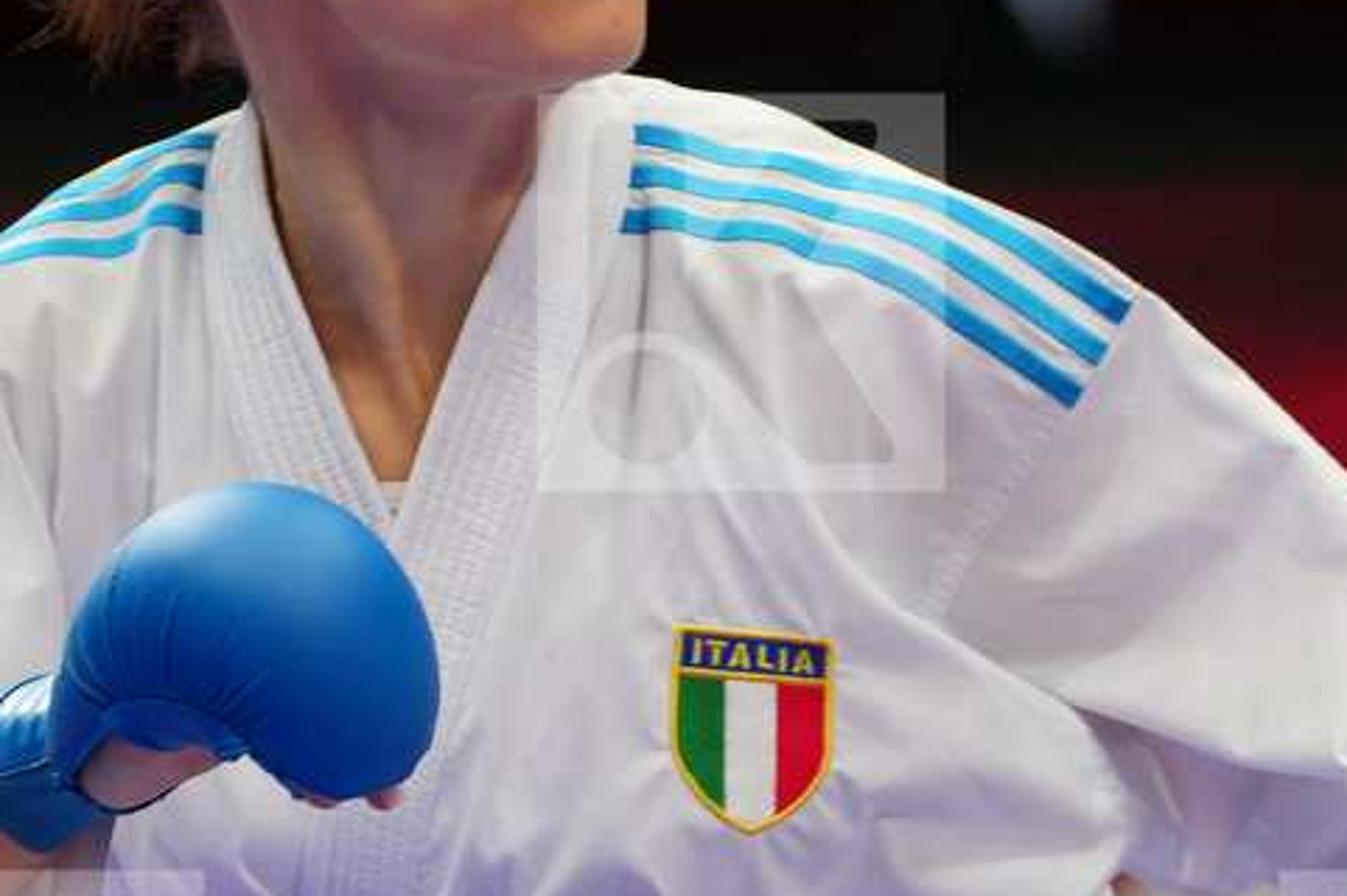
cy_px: 294
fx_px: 36717
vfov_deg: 1.4
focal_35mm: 982
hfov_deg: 2.1
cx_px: 0
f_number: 2.8
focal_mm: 197
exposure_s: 1/1000
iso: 400
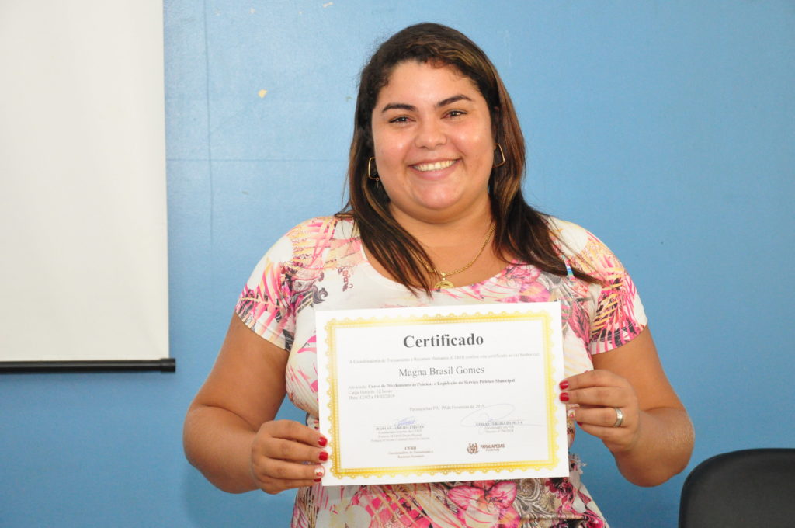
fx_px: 1919
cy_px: 264
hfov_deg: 23.4
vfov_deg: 15.7
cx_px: 398
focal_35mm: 87
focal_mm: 58
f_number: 7.1
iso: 2000
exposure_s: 1/125
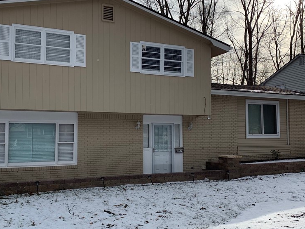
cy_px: 119
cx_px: 140
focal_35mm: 36
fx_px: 317
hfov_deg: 51.3
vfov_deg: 39.6
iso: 25
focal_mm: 4.25
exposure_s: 1/2075
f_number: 1.8
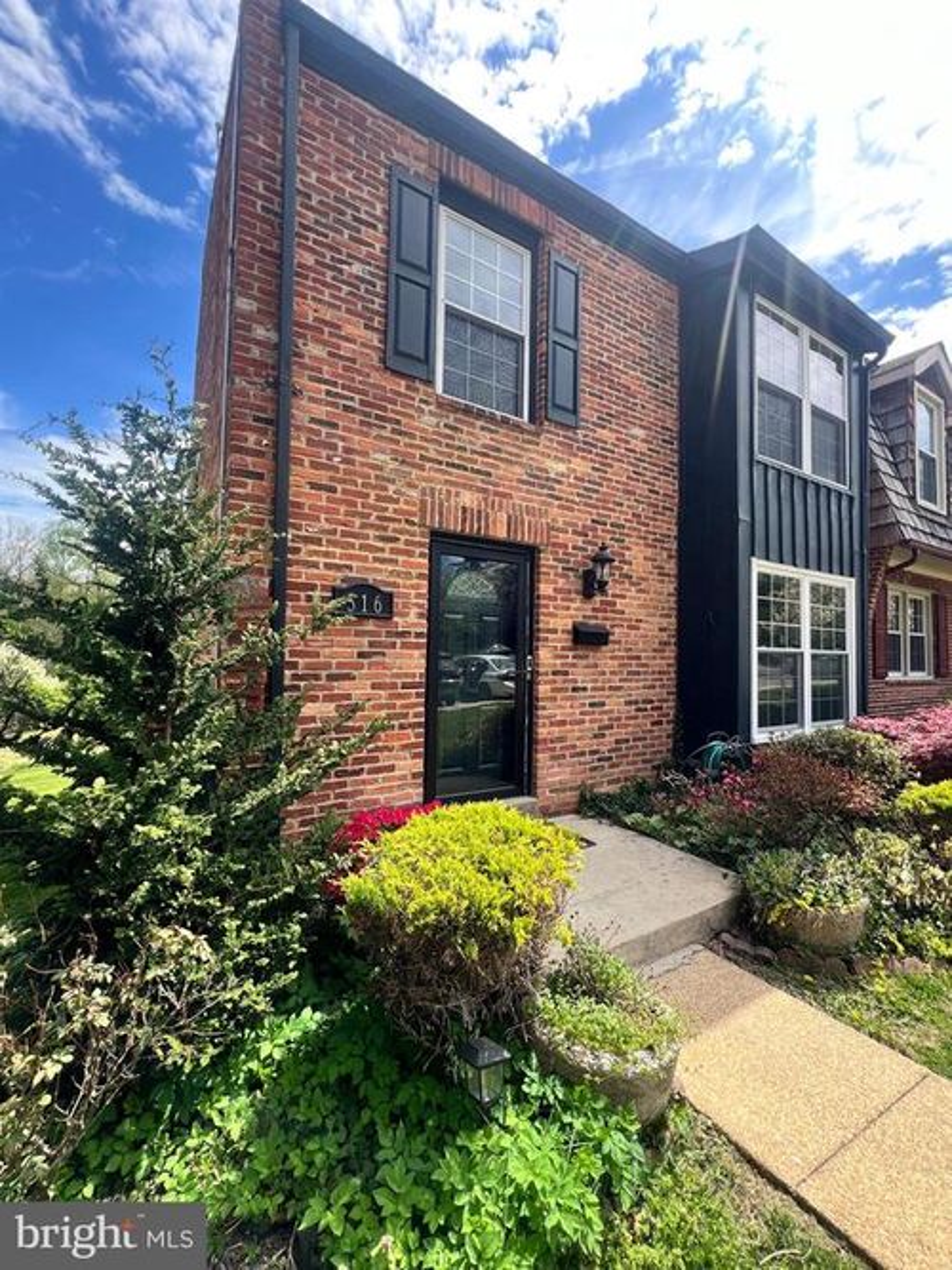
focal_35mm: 14
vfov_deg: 102.1
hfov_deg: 85.7
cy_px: 635
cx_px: 476
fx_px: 514
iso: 32
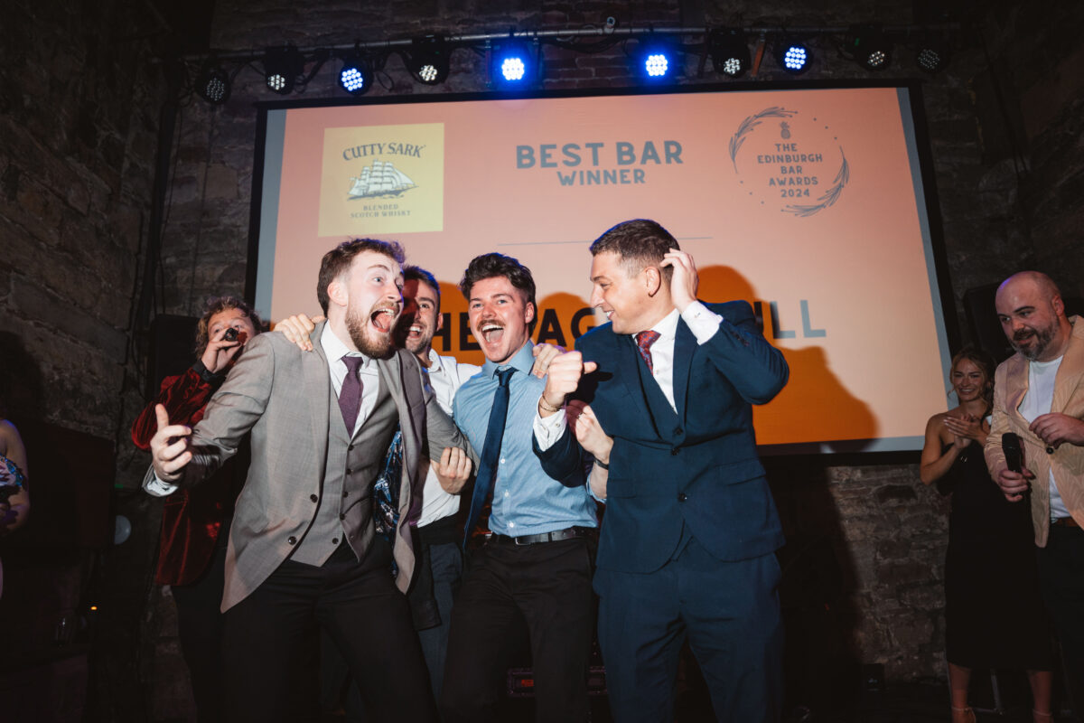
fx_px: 723
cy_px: 362
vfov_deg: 53.1
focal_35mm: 24
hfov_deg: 73.7
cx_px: 542
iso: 400
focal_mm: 24
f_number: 2.8
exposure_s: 1/160
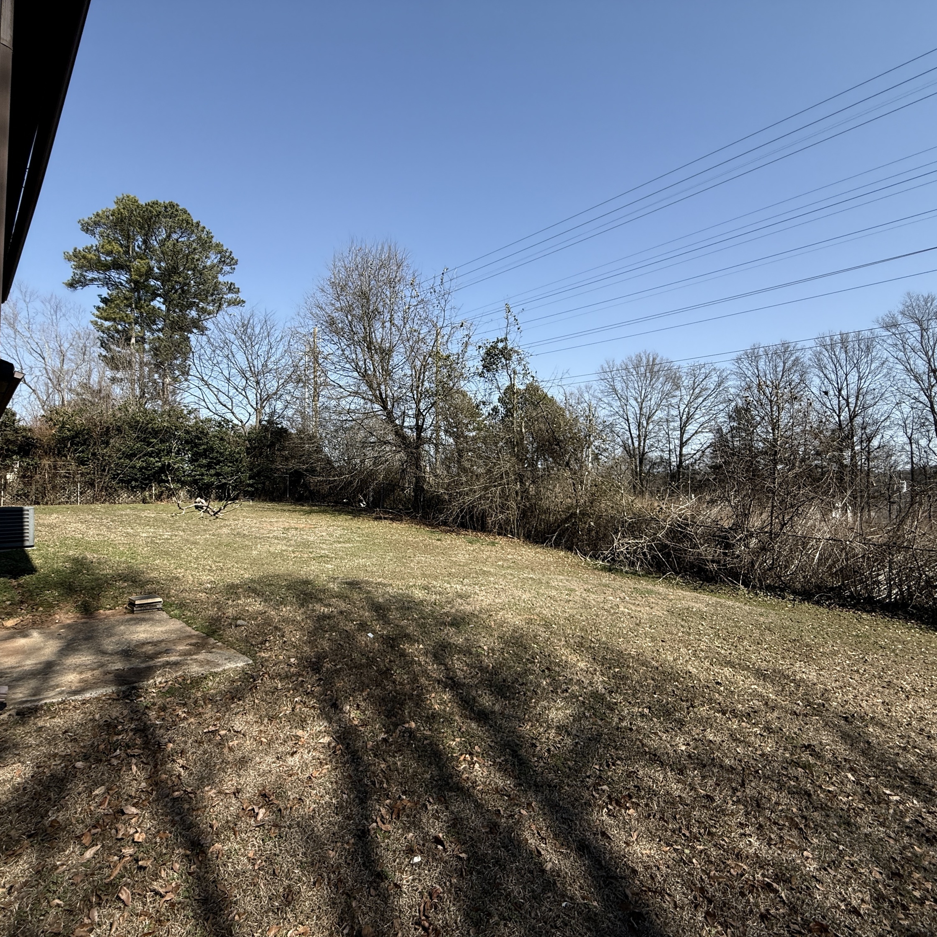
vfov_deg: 84.0
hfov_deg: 83.8
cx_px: 429
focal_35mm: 17
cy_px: 480
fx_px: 521
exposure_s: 1/1312
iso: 50
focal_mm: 2.22
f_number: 2.2
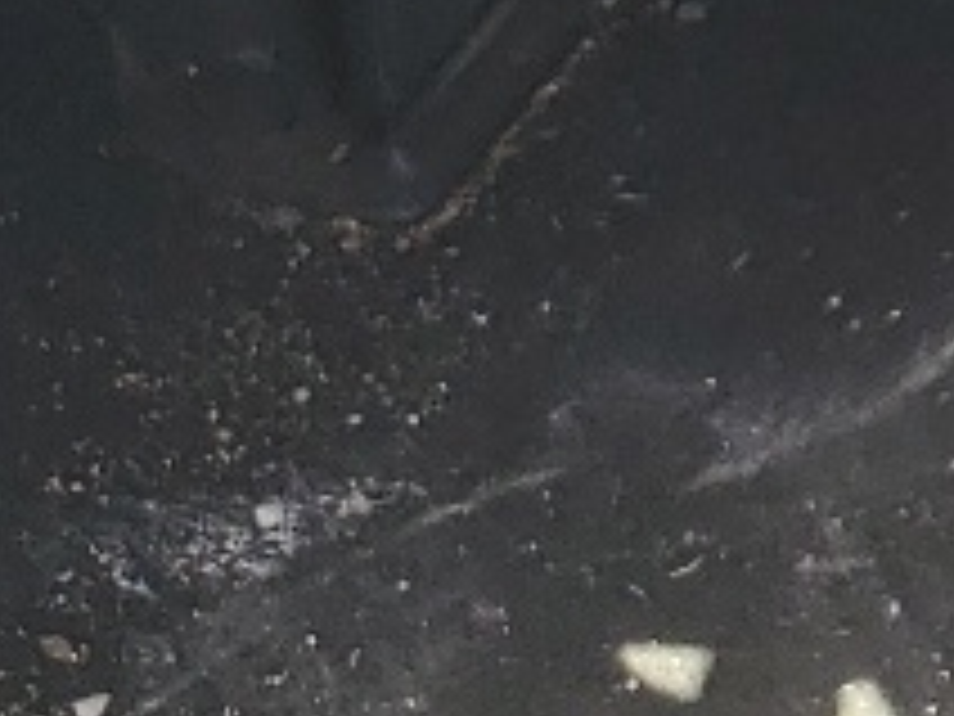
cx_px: 2727
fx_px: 5402
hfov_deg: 8.6
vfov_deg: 6.8
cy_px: -1464
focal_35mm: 196
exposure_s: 1/278
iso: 50
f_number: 1.5
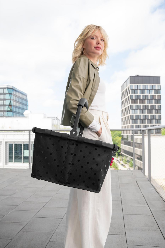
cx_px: 82
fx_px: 220
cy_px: 124
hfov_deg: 41.1
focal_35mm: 32
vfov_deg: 58.7
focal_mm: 32
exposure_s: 1/640
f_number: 5.6
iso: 500
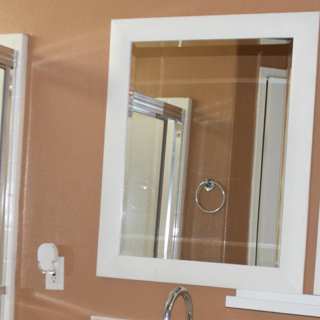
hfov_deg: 18.6
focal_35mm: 93
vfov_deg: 18.5
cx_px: 112
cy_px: 251
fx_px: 973
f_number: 4.5
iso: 800
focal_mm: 22
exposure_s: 1/80
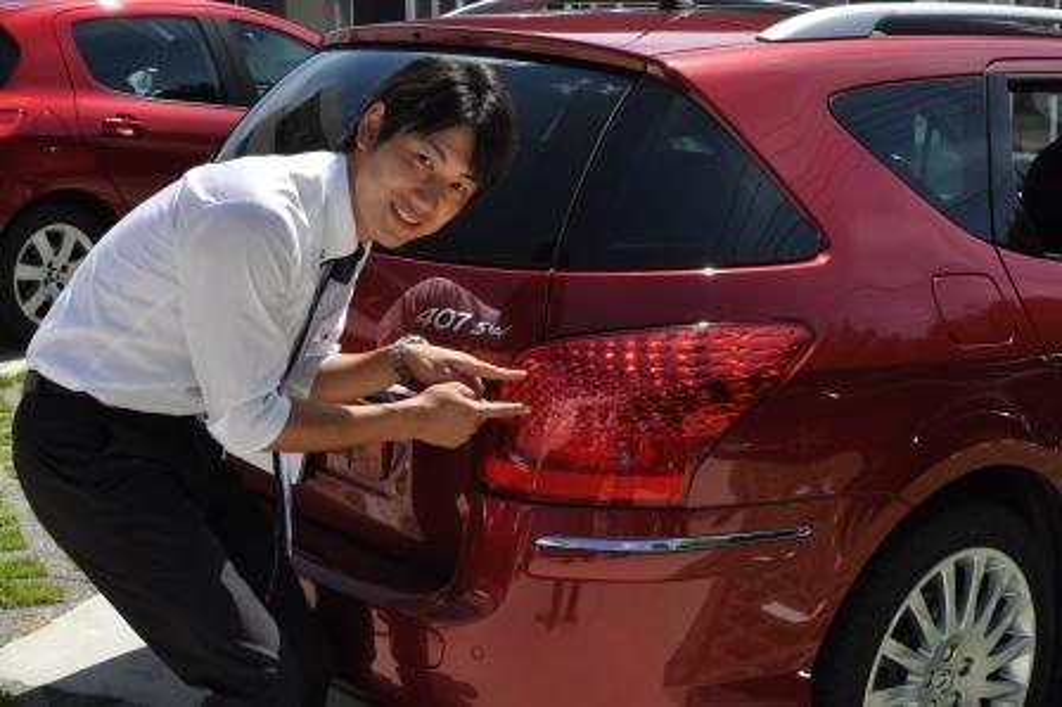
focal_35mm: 52
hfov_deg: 37.9
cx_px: 531
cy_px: 354
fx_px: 1548
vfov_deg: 25.7
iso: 400
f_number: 11
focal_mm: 35
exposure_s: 1/400
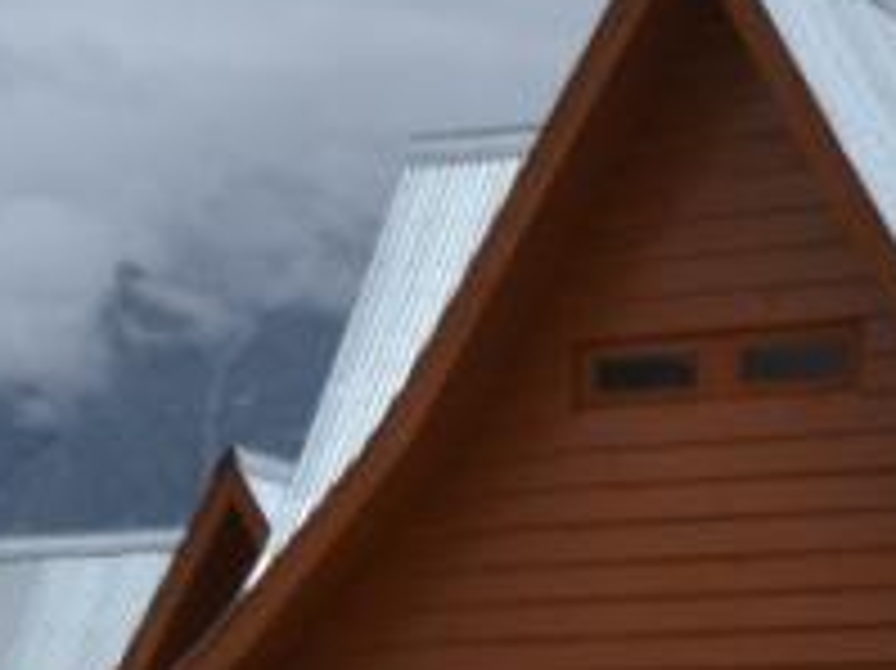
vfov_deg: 8.1
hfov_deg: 11.1
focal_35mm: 178
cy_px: 1041
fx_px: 4605
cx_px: 230
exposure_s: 1/200
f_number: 16
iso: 200
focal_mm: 24
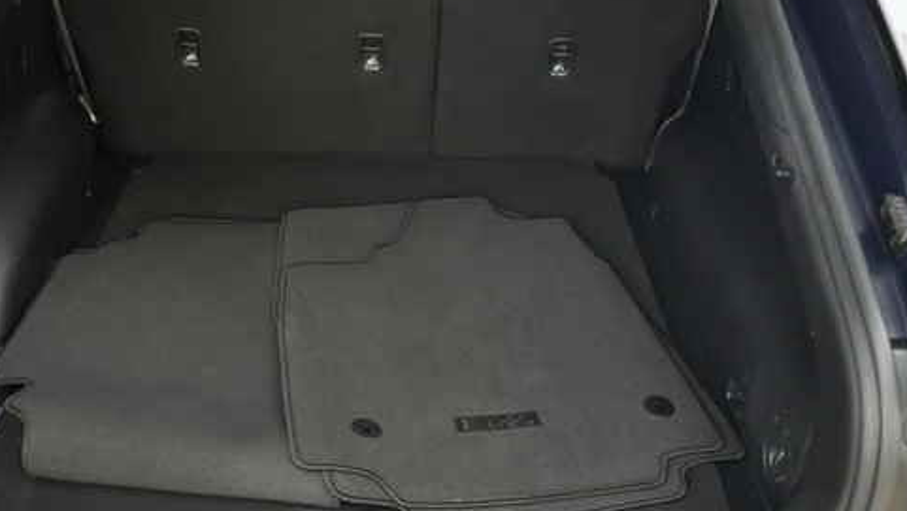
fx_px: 938
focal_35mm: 39
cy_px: 236
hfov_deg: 51.2
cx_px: 353
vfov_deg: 30.5
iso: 10000
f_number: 2.8
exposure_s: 1/160
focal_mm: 28
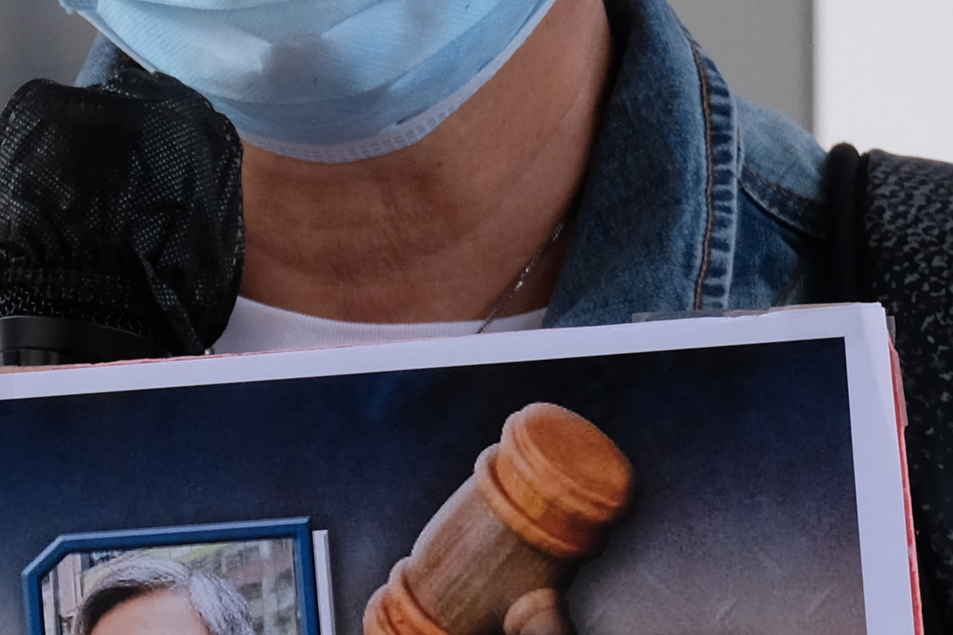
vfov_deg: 2.2
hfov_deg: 3.3
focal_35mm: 621
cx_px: -1097
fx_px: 16438
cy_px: 217
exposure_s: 1/250
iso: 800
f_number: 5.6
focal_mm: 84.8
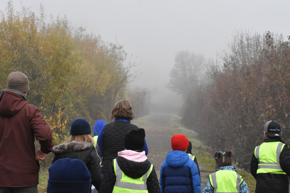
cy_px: 96
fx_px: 846
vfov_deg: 13.0
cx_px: 145
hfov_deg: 19.5
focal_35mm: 105
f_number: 11
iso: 3200
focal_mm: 70
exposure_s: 1/2000
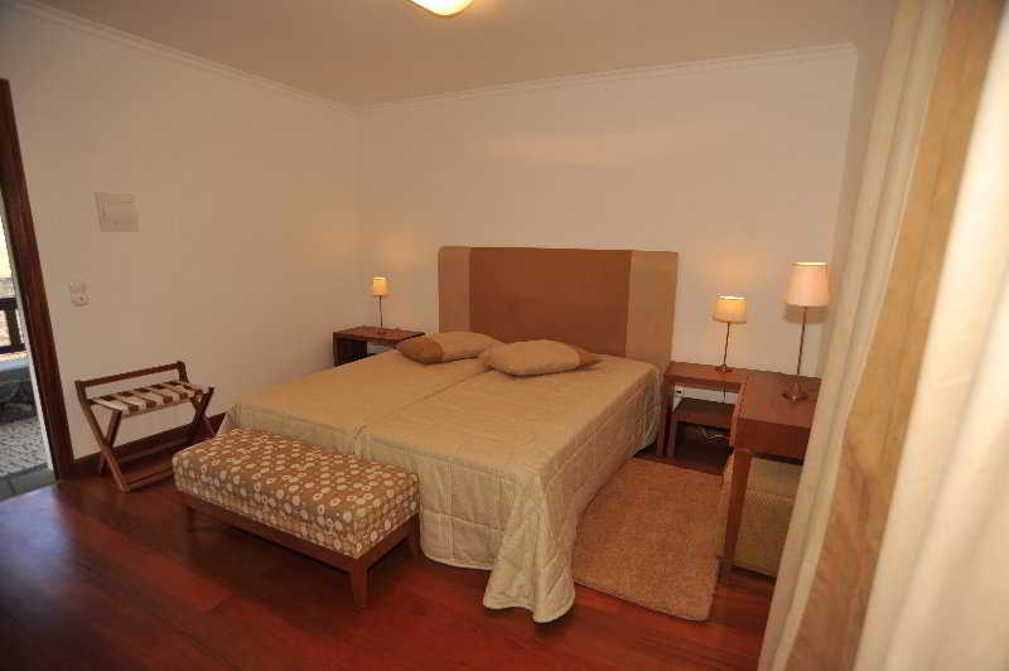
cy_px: 336
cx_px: 504
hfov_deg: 90.0
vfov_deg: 67.3
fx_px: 504
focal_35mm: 18
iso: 200
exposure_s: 1/125
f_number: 4.5
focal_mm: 18
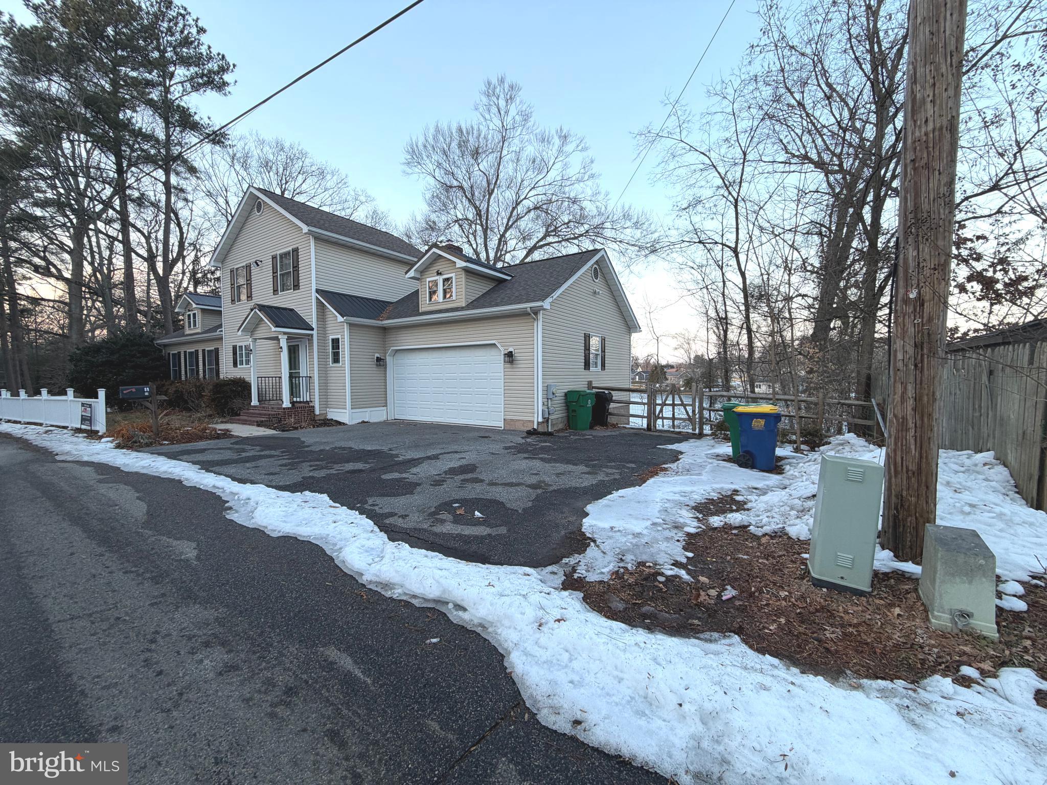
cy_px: 392
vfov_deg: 85.7
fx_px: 423
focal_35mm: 14
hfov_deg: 102.1
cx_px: 524
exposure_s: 1/121
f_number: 2.2
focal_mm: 2.22
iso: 50
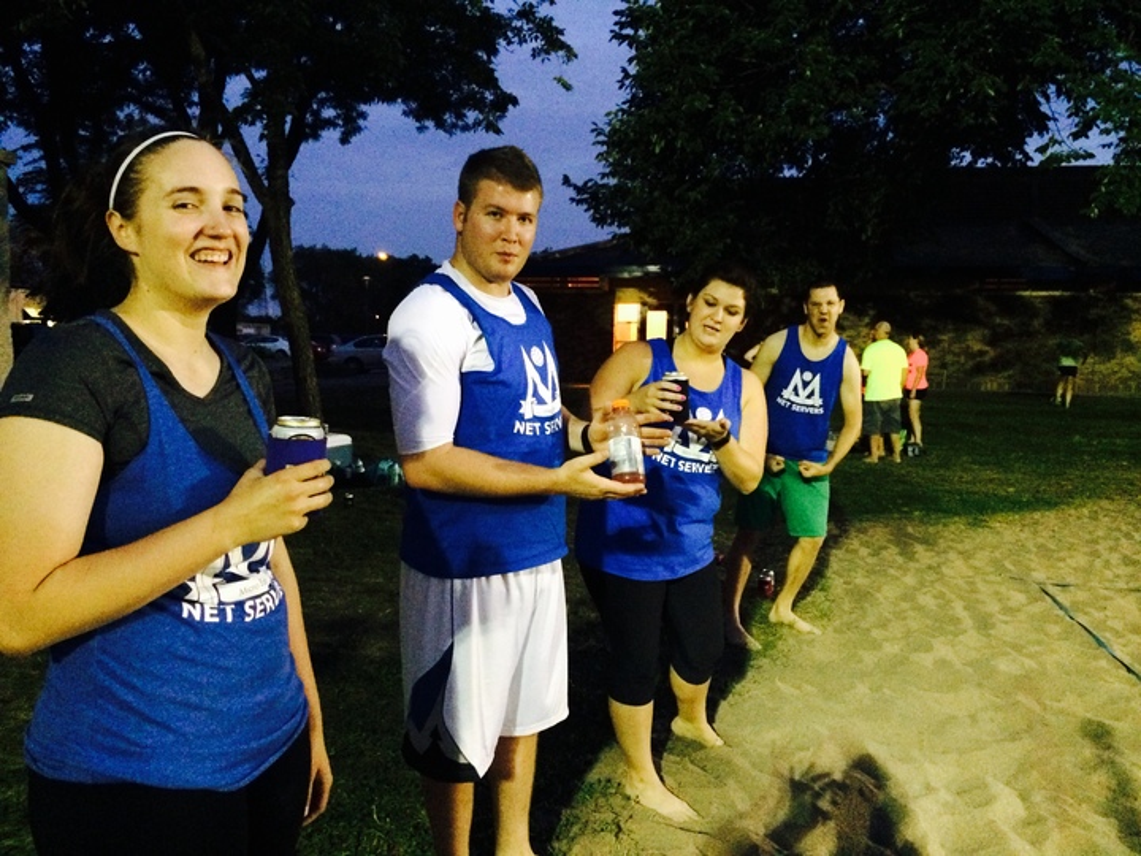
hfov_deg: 60.0
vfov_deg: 46.8
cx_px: 570
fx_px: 989
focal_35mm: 30
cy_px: 428
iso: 500
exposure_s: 1/15
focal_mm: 4.12
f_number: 2.2
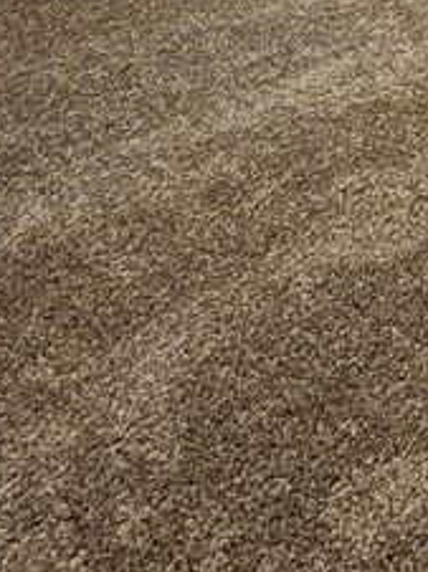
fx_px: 974
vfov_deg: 21.9
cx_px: 777
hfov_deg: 18.9
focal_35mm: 59
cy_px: -433
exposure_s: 1/30
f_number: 2.2
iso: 500
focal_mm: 2.2
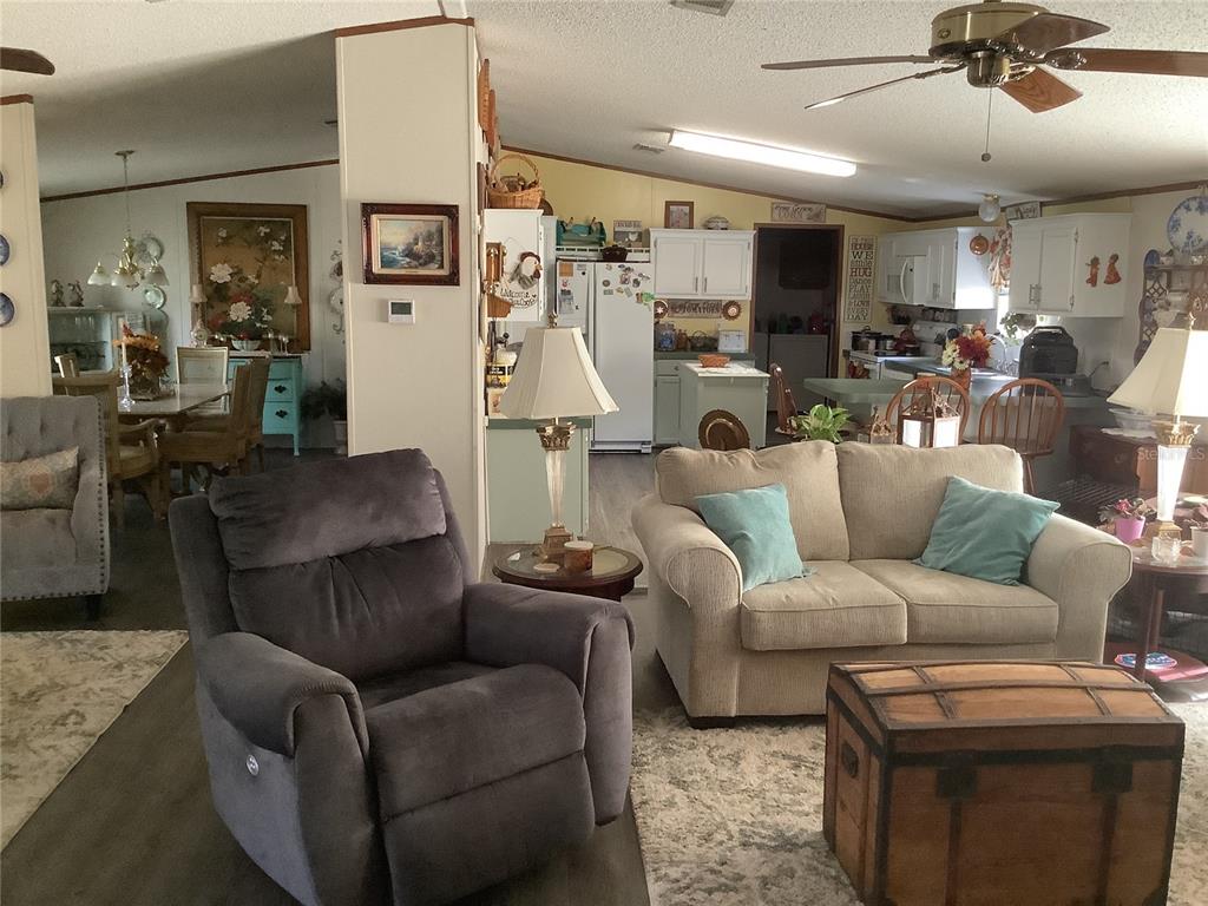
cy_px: 453
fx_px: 1082
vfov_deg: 45.4
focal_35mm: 31
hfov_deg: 58.4
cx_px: 604
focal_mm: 3.3
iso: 400
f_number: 2.4
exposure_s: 1/50
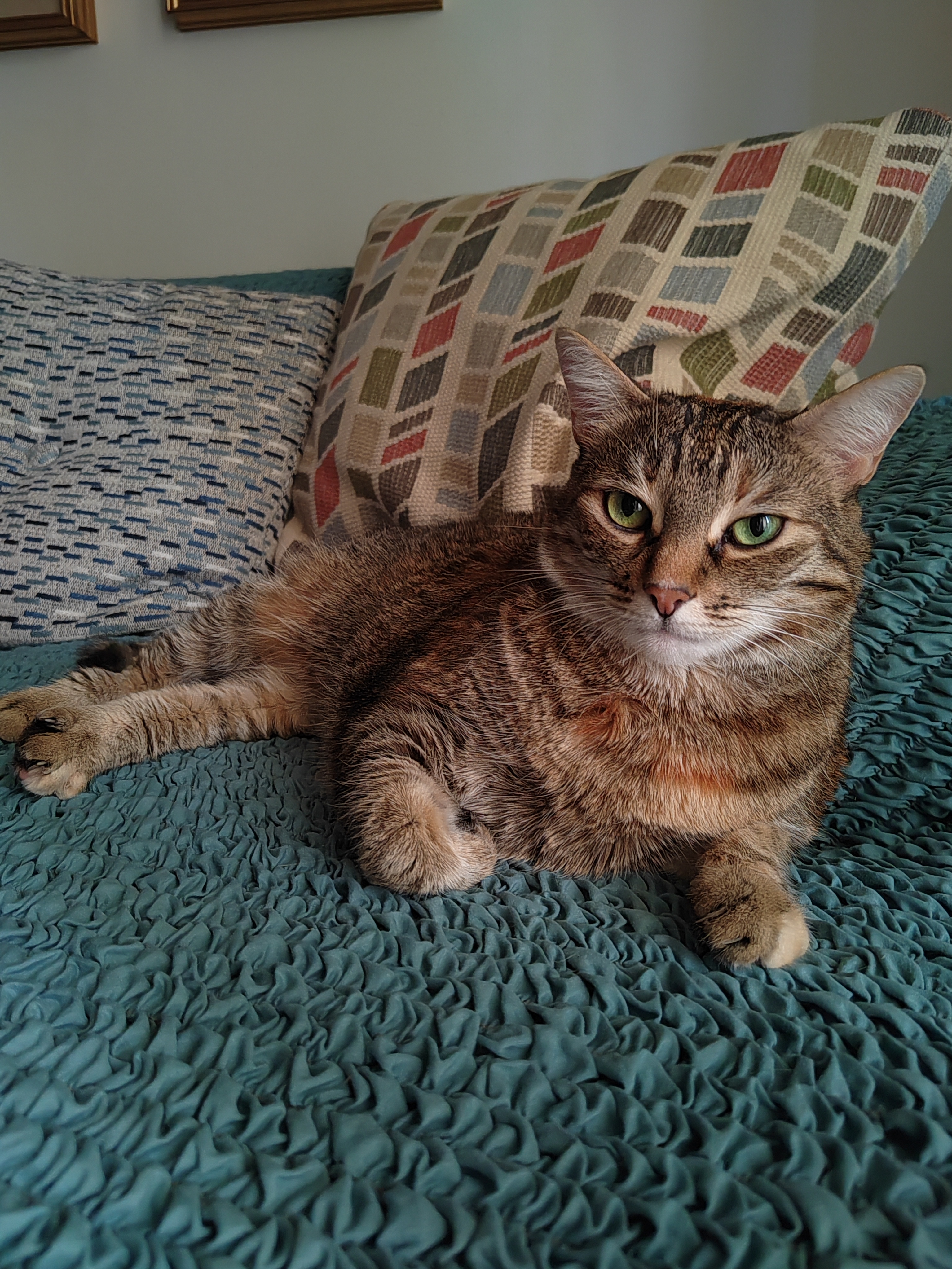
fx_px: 990
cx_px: 476
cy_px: 634
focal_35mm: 27
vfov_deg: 65.3
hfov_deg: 51.4
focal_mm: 5.52
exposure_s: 1/20
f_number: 1.9
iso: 6400
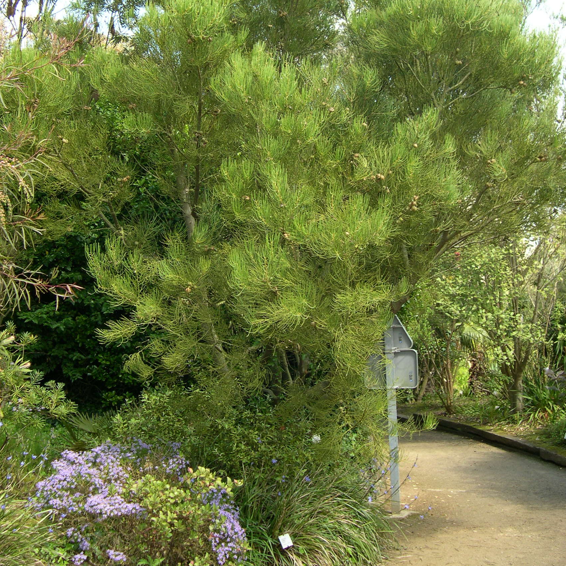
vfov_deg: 37.2
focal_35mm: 45
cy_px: 188
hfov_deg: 37.6
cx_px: 283
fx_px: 832
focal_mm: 8
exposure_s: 1/205
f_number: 2.8
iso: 100
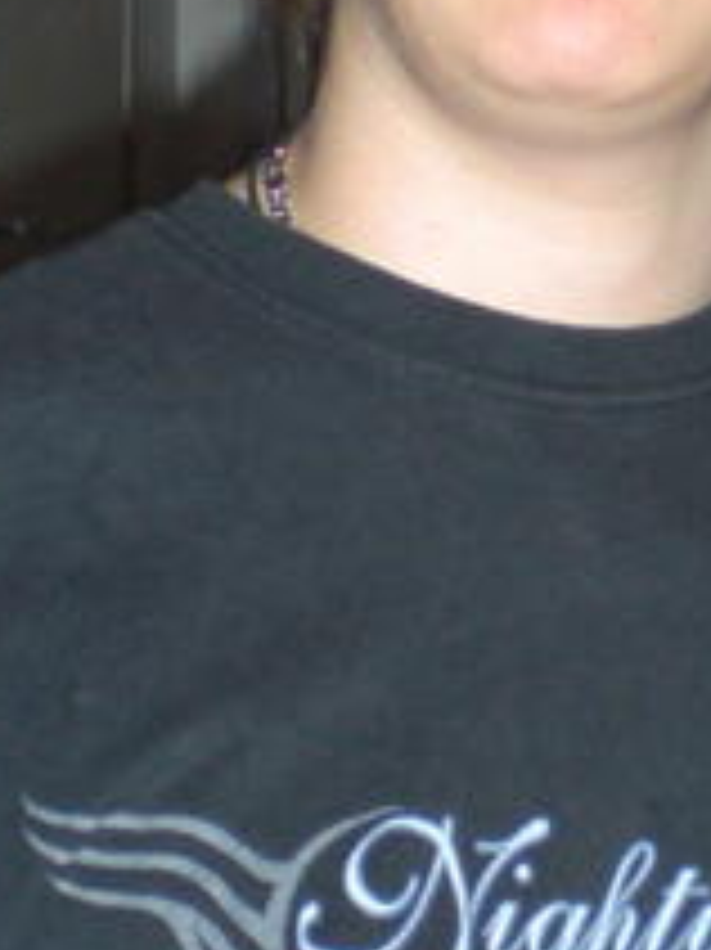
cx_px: 639
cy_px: 72
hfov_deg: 10.2
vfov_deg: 13.6
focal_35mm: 144
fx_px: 3948
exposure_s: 1/60
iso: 200
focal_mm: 6.3
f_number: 3.1
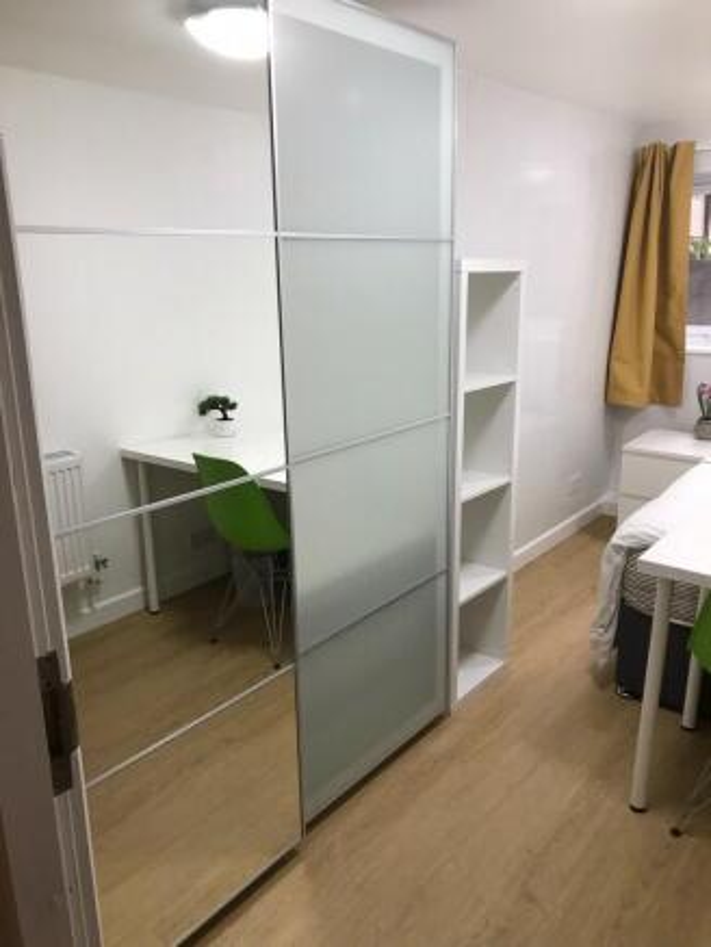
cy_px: 474
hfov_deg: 49.8
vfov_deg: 63.4
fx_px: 766
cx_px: 356
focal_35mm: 28
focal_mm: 3.99
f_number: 1.8
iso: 40
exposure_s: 1/25
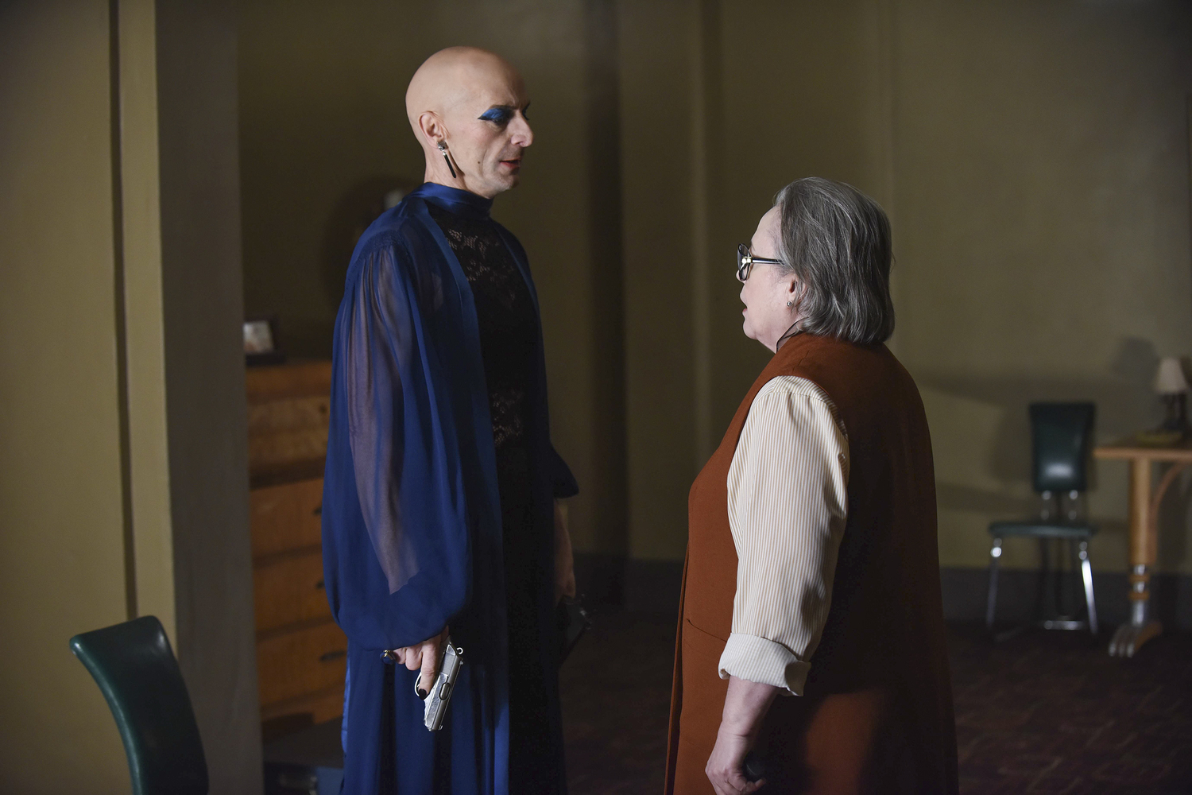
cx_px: 596
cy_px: 398
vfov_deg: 19.5
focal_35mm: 70
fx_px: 2318
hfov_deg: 28.8
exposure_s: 1/160
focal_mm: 70
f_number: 3.2
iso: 1600
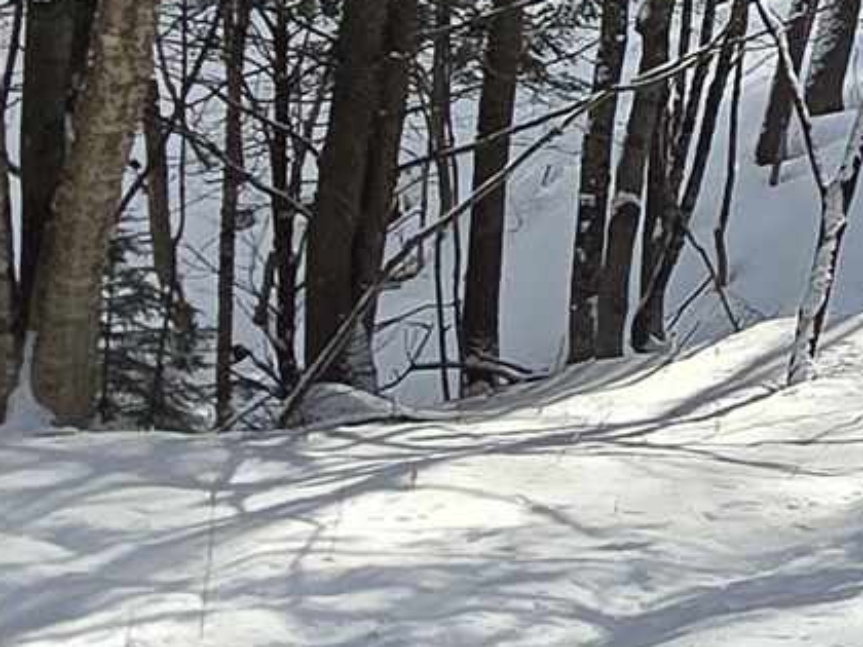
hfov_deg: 16.8
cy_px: -261
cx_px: 1601
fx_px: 2368
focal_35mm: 95
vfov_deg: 14.7
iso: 50
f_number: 2.2
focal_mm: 2.2
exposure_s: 1/1681
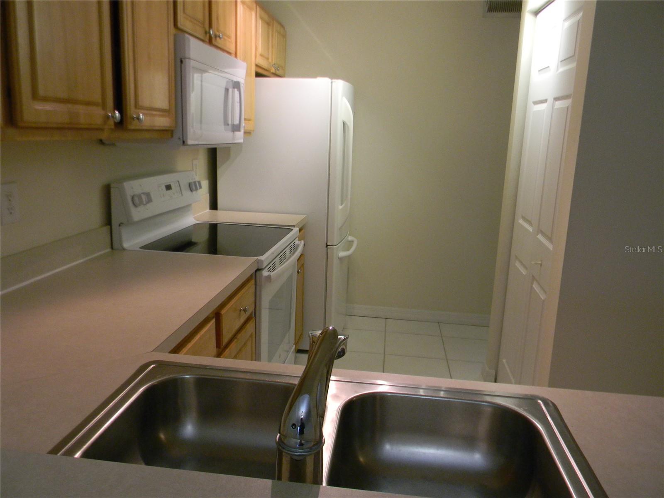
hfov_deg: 63.4
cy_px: 249
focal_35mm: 28
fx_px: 537
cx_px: 332
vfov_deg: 49.7
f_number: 3.5
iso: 293
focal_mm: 5
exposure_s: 1/30
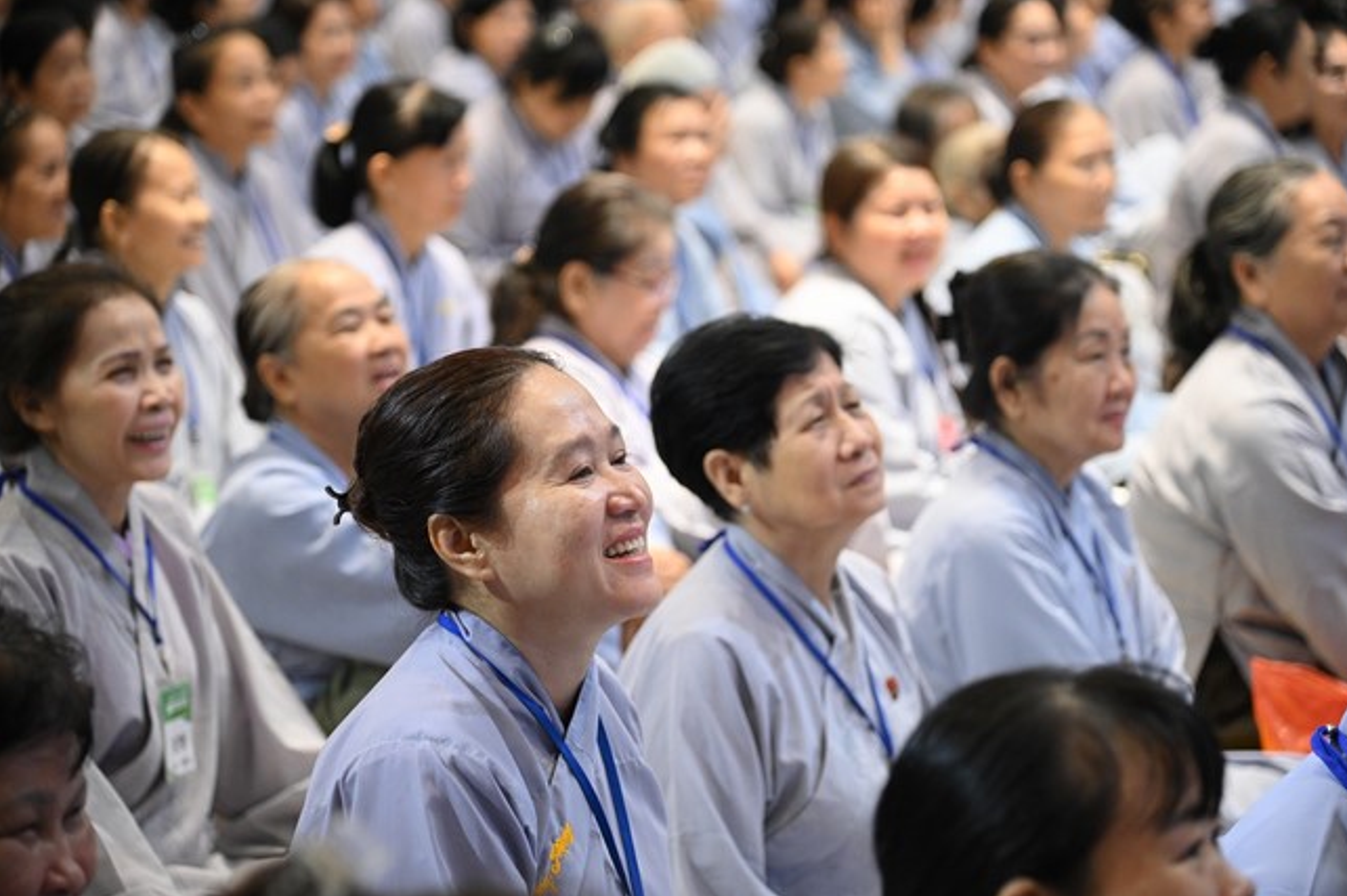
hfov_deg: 19.3
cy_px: 448
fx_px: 3963
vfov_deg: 12.9
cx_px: 678
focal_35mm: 106
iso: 4000
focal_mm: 105
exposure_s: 1/125
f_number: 4
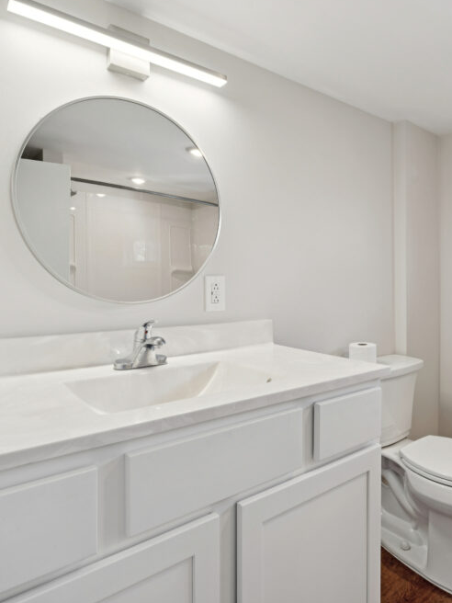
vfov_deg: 71.6
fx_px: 418
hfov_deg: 56.0
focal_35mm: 24
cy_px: 293
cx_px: 287
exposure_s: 1/4
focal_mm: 16
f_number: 9
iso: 100
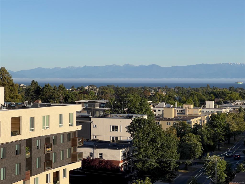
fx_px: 545
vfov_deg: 19.1
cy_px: 92
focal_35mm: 77
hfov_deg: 25.3
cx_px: 122
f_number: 2.8
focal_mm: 9
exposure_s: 1/589
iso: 32
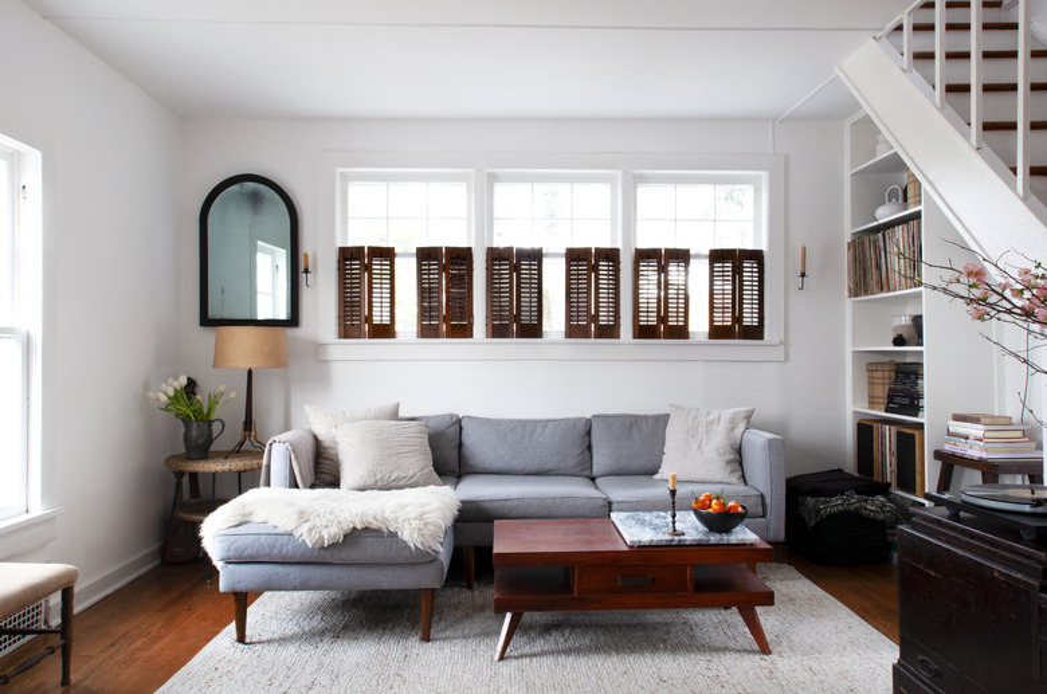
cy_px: 347
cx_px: 524
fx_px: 740
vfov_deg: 50.2
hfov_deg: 70.5
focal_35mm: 26
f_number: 10
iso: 250
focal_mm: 17
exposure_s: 1/4
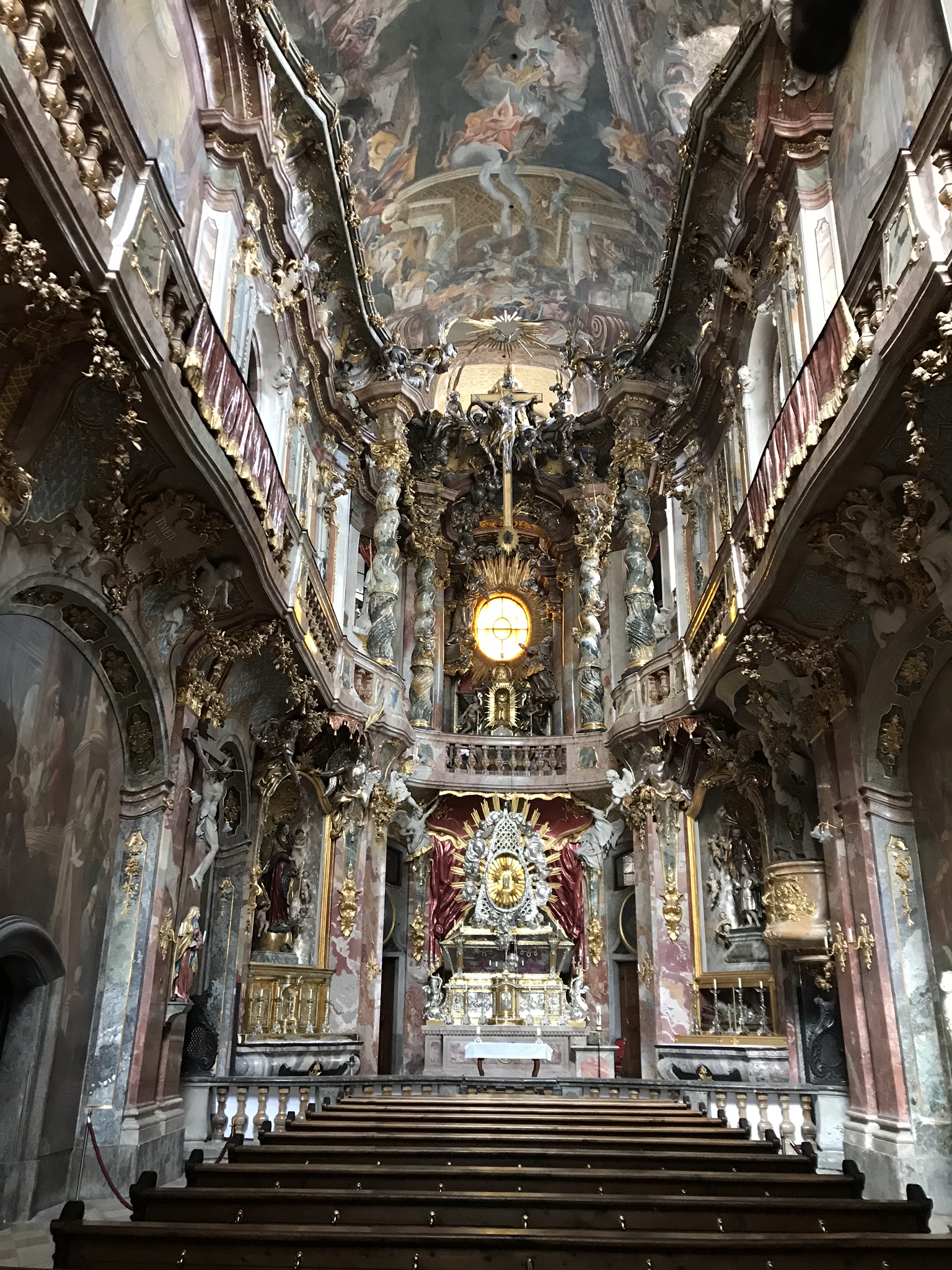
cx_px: 476
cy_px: 635
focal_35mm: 28
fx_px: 1027
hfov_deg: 49.7
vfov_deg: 63.4
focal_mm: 3.99
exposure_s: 1/17
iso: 100
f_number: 1.8
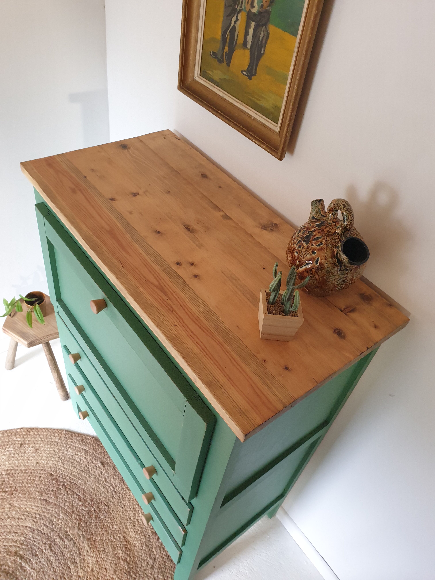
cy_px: 290
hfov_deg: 53.1
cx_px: 218
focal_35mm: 26
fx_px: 436
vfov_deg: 67.3
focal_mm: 4.3
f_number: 2.4
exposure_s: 1/20
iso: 250
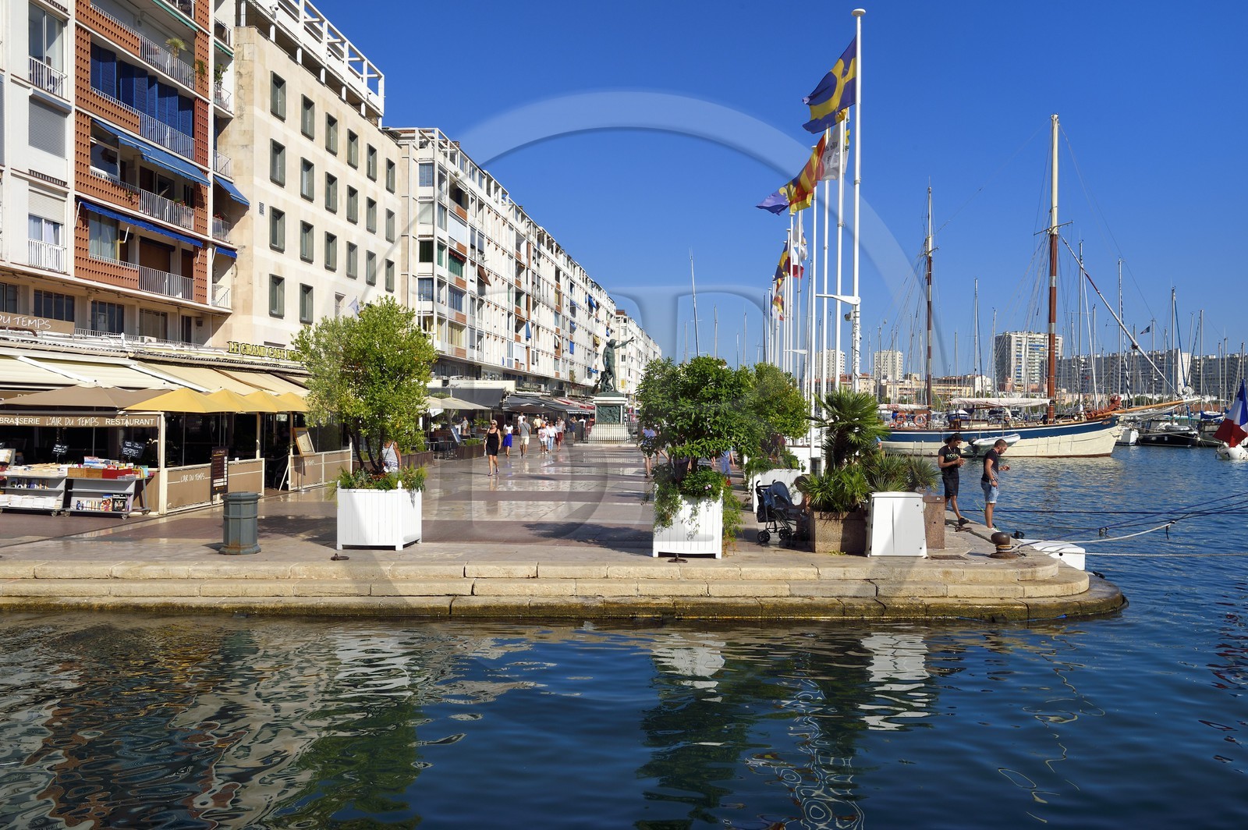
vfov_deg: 43.5
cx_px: 624
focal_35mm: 30
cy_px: 415
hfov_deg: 62.0
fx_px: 1039
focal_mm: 30
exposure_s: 1/250
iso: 200
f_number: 16
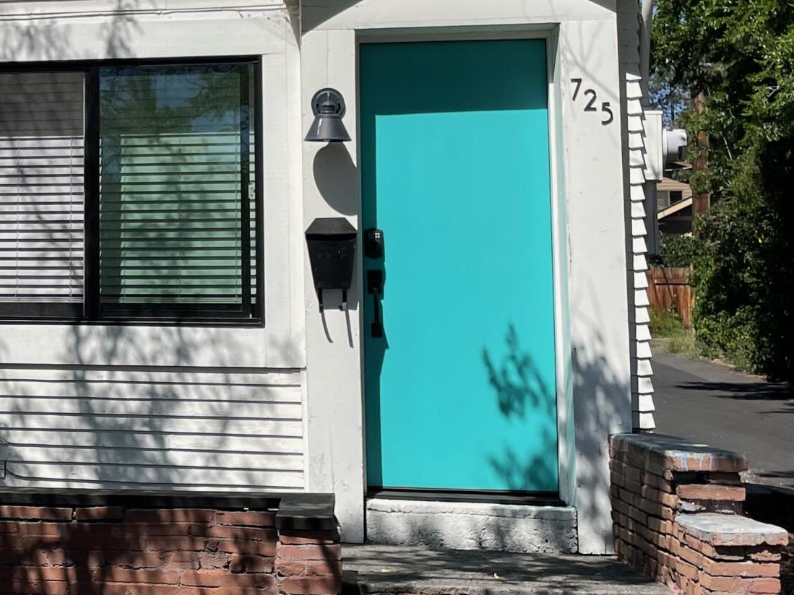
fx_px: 1628
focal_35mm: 71
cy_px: 195
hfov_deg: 25.5
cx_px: -63
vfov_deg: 20.6
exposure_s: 1/5291
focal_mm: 4.2
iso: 32
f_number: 1.6
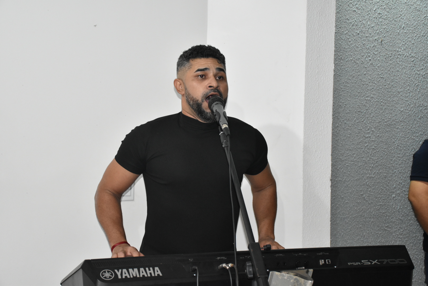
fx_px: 678
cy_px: 143
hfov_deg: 35.1
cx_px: 214
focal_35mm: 57
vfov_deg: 23.8
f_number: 5
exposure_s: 1/100
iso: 2500
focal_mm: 38
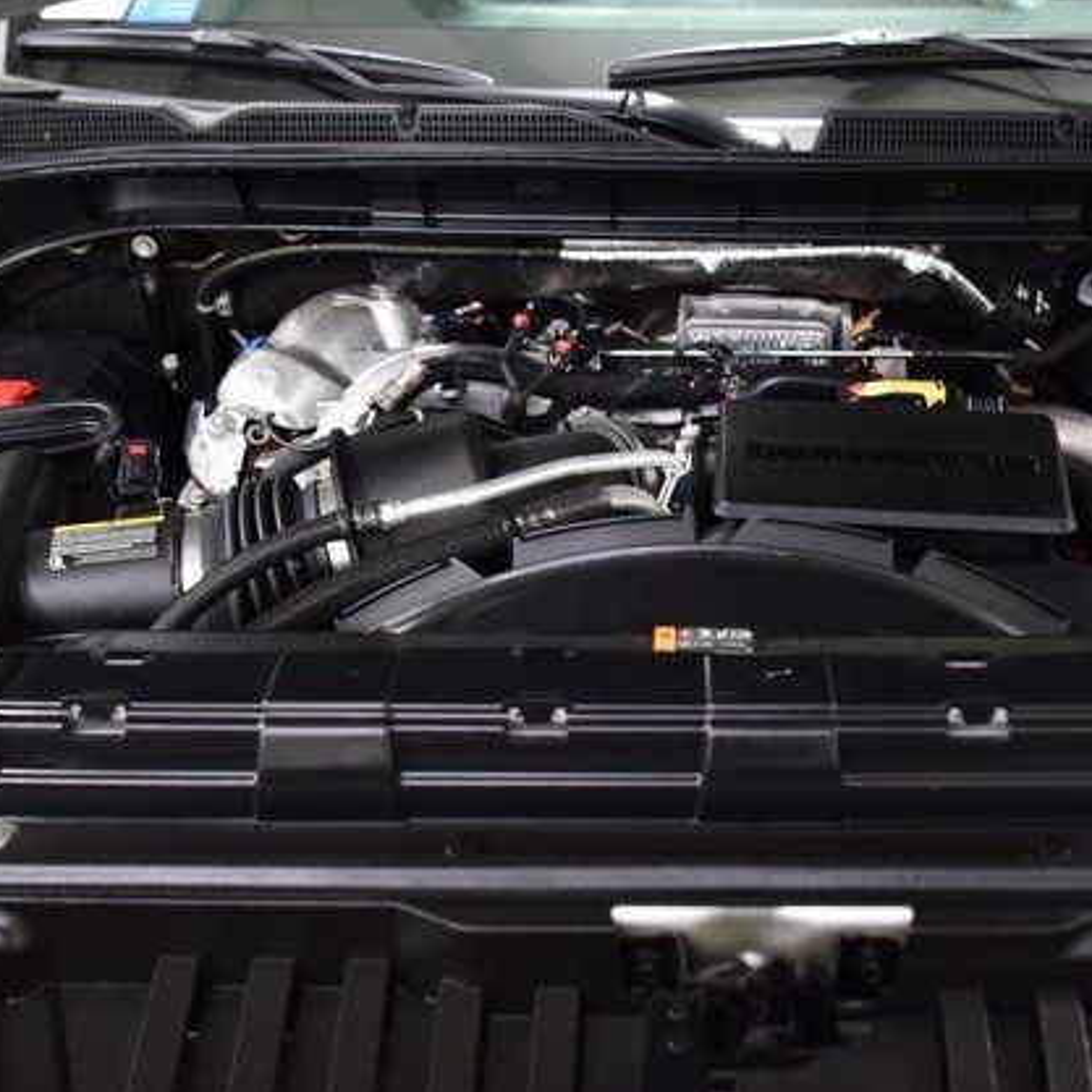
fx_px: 1677
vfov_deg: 36.1
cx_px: 736
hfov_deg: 35.7
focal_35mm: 47
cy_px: 554
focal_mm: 24
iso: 1600
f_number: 2.8
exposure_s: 1/50
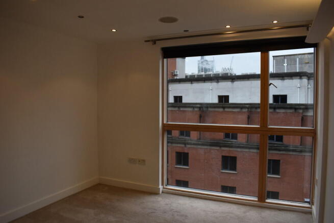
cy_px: 112
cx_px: 167
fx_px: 251
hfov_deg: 67.4
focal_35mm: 27
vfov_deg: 48.0
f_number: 5
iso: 400
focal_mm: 18
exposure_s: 1/100
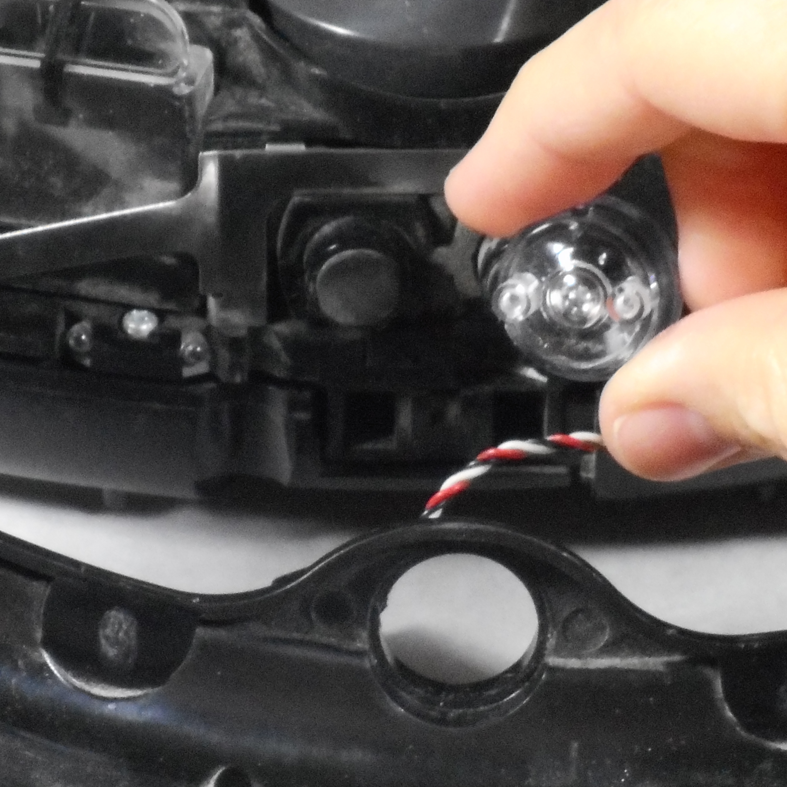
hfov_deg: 3.7
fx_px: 12321
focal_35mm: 479
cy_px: 425
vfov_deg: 3.7
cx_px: 469
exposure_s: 1/30
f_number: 6.6
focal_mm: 36
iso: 800
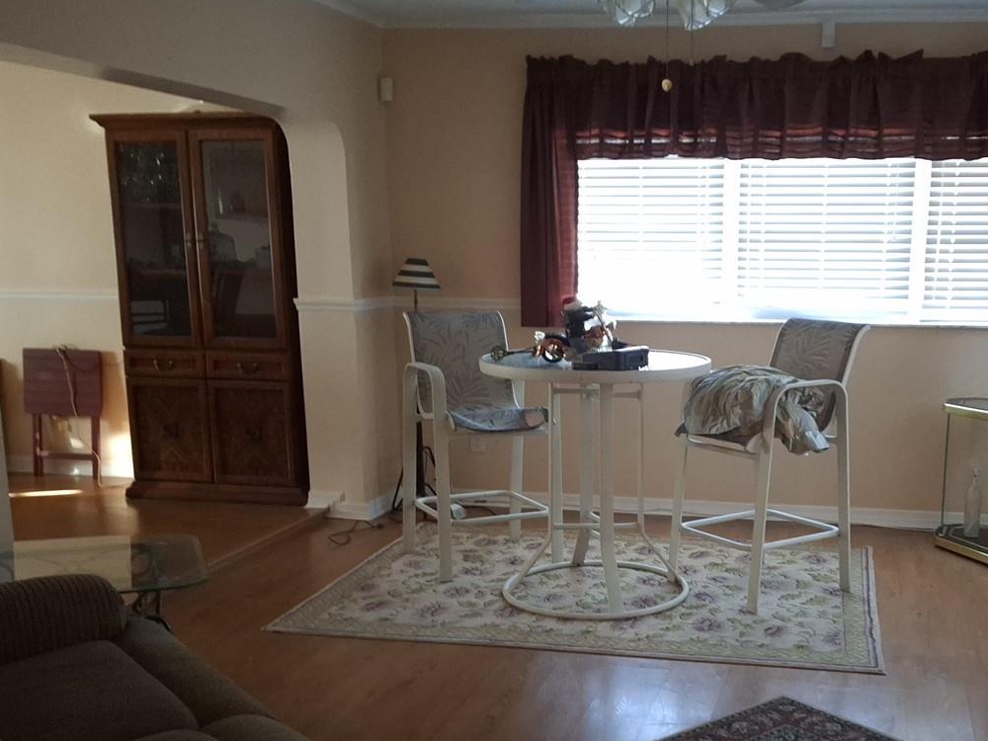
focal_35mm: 40
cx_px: 623
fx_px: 1142
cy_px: 489
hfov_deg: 46.3
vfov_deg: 35.6
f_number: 1.8
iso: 800
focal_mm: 4.69
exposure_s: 1/24
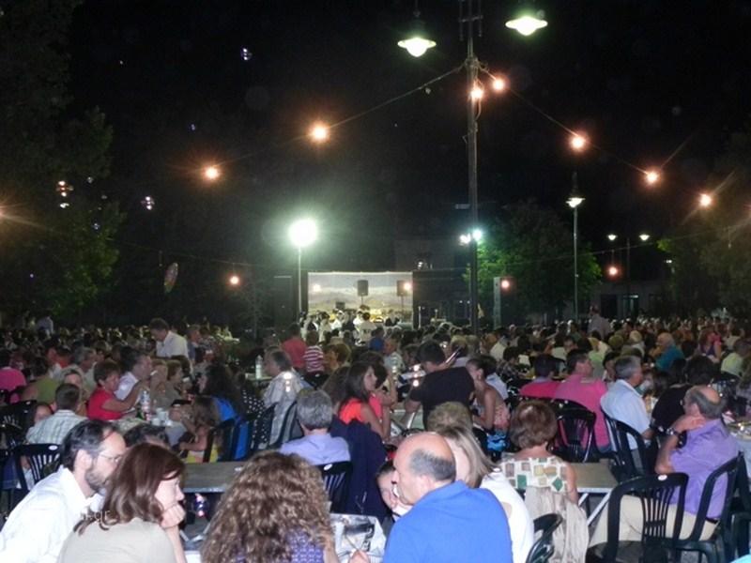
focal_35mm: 46
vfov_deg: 31.5
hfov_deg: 41.2
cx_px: 376
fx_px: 998
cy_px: 282
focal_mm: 8.2
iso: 709
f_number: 3.2
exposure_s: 1/30
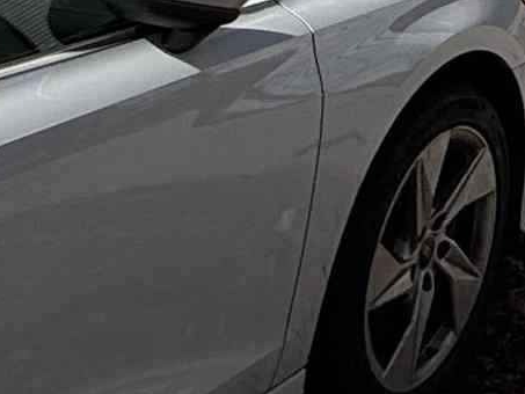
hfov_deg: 16.5
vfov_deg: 10.5
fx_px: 1441
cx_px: 1006
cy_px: -818
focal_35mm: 95
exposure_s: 1/5155
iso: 50
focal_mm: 2.22
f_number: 2.2
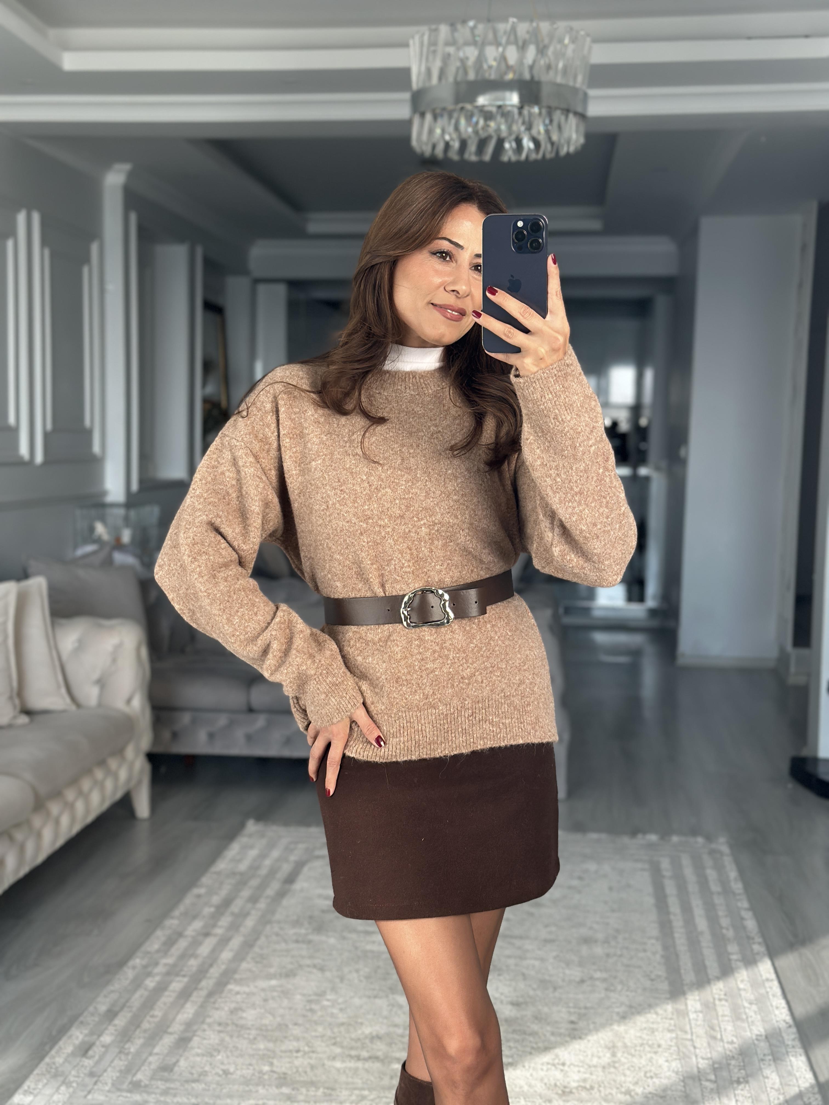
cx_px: 414
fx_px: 1533
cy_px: 552
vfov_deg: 39.7
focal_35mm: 48
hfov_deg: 30.3
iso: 80
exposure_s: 1/219
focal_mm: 6.86
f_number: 1.78
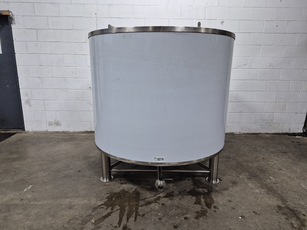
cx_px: 154
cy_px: 115
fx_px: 204
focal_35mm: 23
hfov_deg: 73.9
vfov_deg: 58.9
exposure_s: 1/120
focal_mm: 5.4
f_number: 1.8
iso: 250
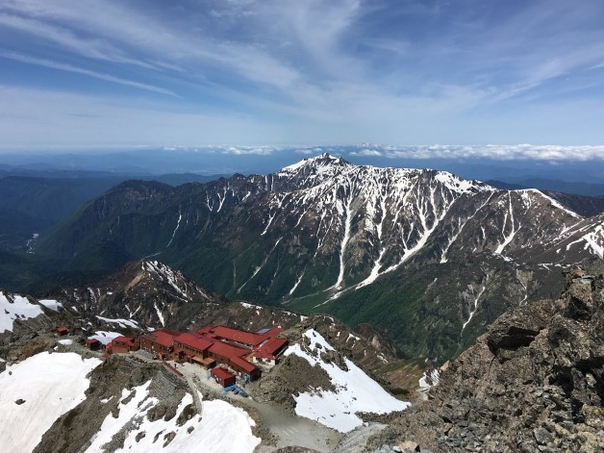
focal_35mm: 30
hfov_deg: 60.0
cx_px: 307
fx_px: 523
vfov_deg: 46.8
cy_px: 228
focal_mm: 4.15
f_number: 2.2
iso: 25
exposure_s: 1/2959
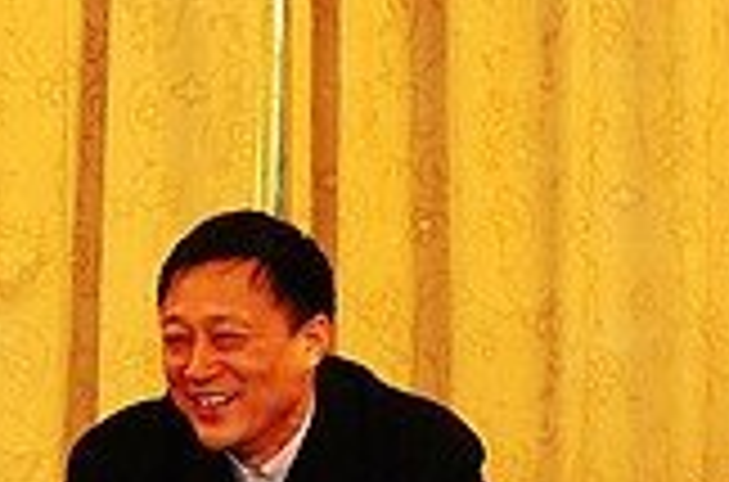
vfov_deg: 5.2
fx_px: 5250
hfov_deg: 7.9
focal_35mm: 260
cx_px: -122
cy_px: 462
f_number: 5.6
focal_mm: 70
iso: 2000
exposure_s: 1/60
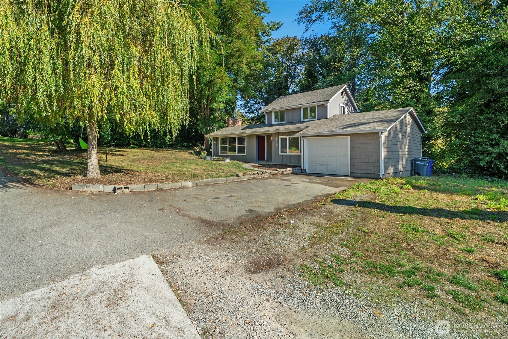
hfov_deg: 96.7
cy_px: 170
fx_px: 226
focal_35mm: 16
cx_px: 254
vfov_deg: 73.8
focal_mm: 16
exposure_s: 1/100
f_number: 7.1
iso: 80
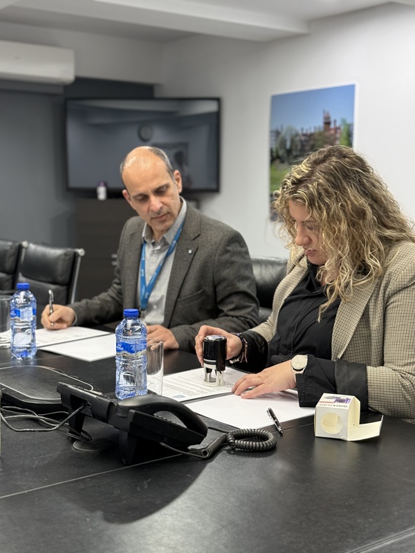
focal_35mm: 48
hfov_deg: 30.3
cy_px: 276
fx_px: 767
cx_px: 208
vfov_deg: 39.7
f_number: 1.78
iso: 200
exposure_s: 1/50
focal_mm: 6.76
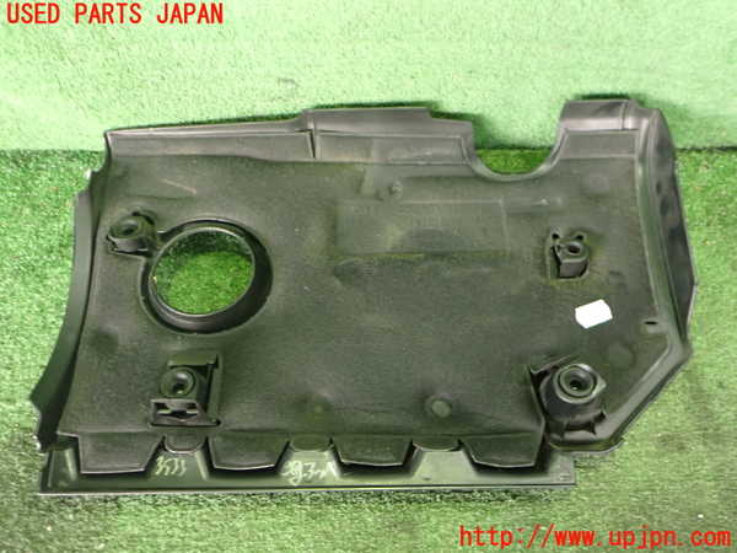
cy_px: 276
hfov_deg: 60.0
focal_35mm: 30
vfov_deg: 46.8
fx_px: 639
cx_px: 368
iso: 800
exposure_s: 1/25
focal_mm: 5.4
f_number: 2.3
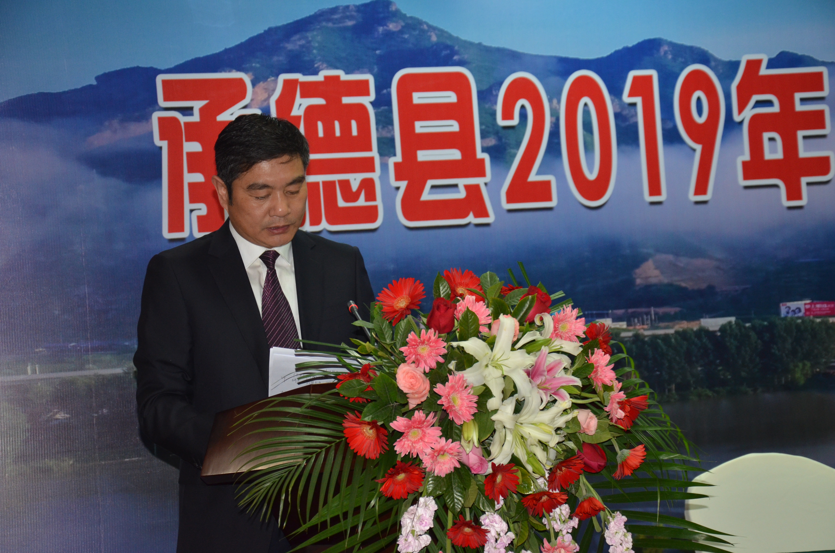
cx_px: 418
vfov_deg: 15.6
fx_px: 2014
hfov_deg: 23.4
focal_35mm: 87
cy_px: 276
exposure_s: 1/60
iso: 800
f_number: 5
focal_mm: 58
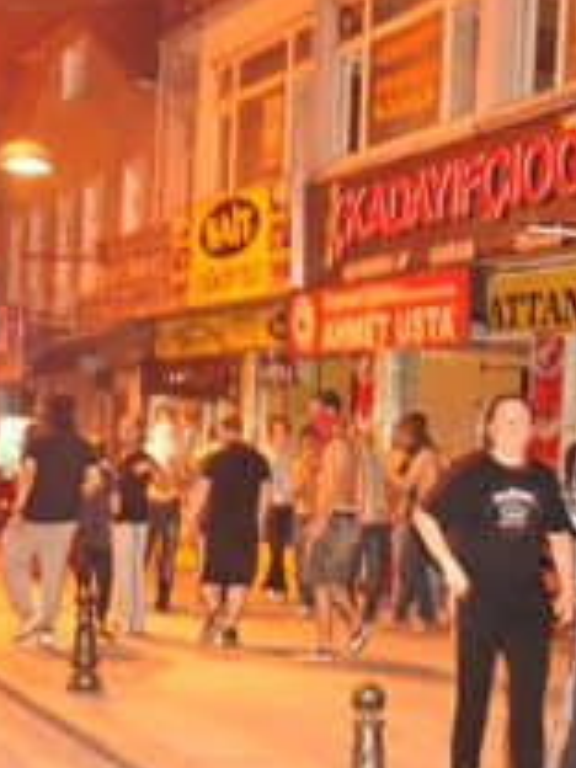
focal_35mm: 79
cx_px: 168
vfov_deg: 24.7
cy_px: 450
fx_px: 1753
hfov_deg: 18.6
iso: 1600
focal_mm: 28
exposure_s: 1/15
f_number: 4
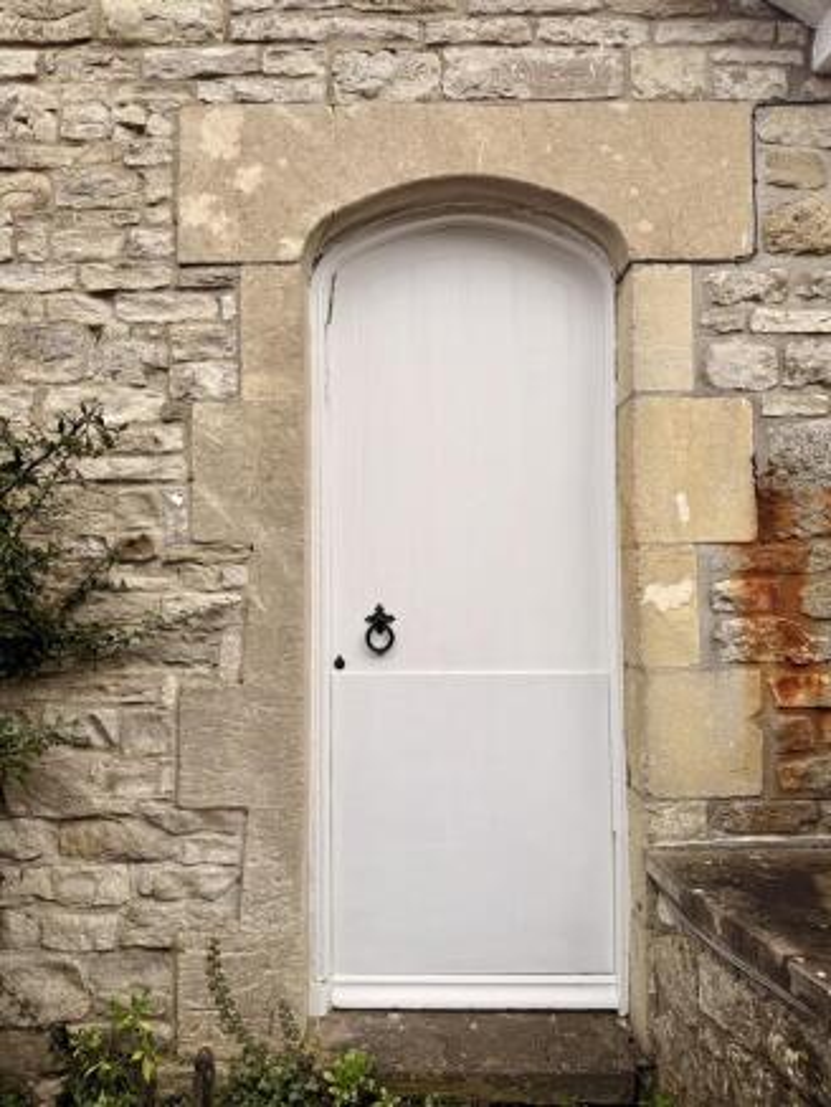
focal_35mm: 24
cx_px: 416
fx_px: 768
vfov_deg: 71.6
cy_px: 554
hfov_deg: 56.8
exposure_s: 1/2525
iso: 80
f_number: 1.78
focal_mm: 6.76
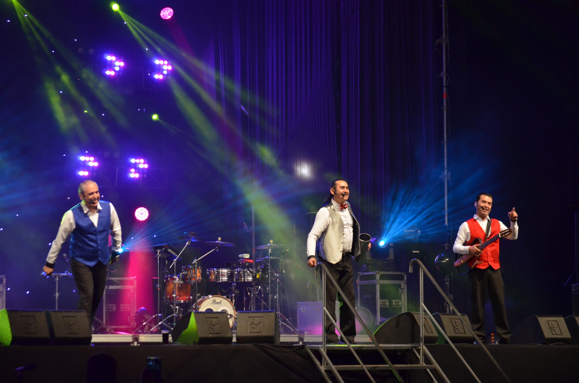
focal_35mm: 108
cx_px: 290
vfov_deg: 12.6
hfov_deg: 19.0
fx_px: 1733
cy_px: 192
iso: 1600
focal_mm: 72
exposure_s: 1/200
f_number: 4.2
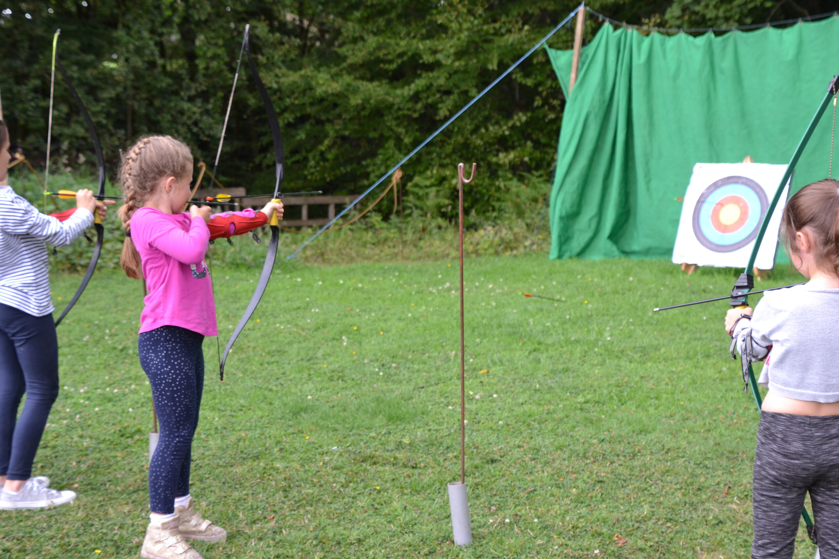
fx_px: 1538
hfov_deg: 30.5
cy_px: 280
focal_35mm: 66
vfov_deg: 20.6
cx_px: 420
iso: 400
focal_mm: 44
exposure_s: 1/100
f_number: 5
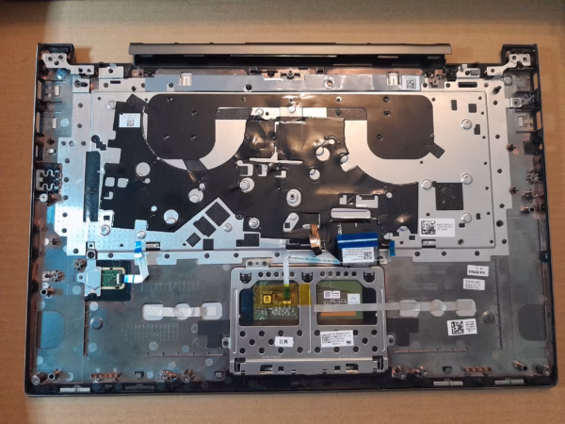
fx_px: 441
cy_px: 212
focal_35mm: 27
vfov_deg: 51.4
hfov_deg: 65.3
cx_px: 282
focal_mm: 4
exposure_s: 1/50
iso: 400
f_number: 1.8
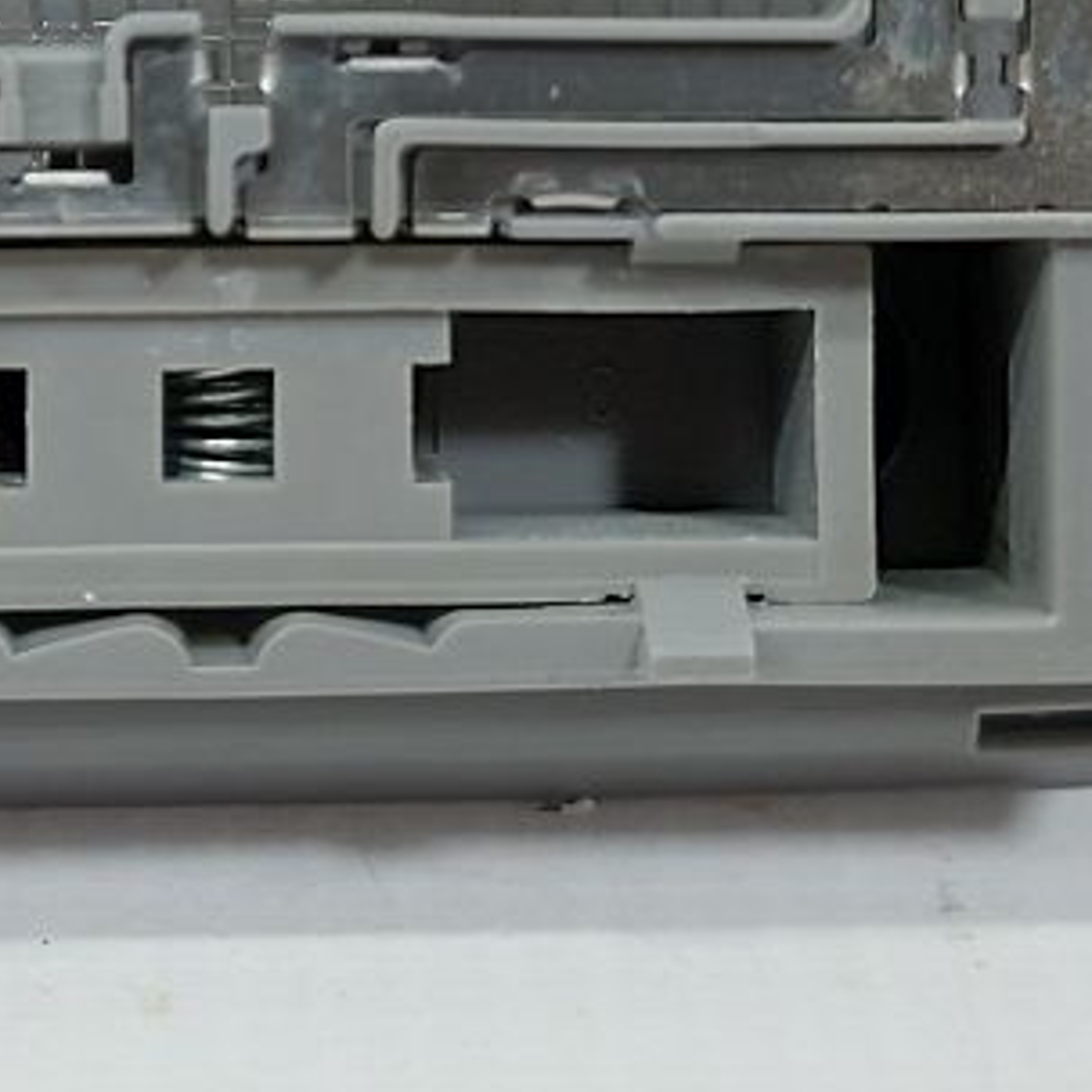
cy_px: -65
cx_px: 164
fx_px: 3462
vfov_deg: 17.4
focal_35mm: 97
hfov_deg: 17.7
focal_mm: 5.23
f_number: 1.8
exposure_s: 1/50
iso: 100
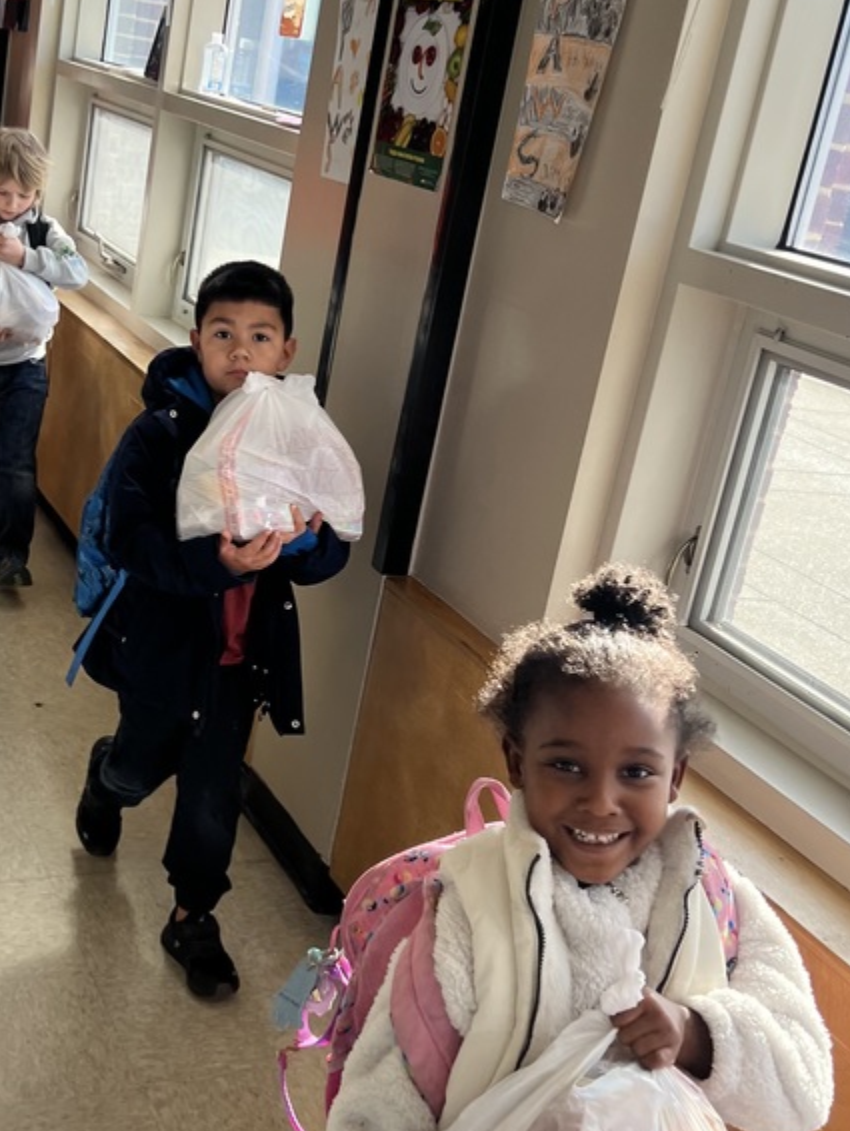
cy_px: 569
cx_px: 318
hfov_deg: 30.8
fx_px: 1538
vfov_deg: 40.4
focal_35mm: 47
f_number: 1.5
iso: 50
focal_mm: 5.7
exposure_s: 1/441
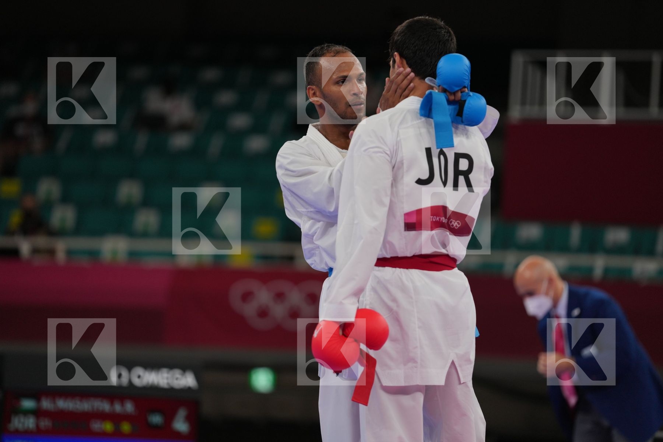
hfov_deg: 10.3
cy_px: 221
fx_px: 3683
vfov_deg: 6.9
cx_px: 332
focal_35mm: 200
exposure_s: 1/1000
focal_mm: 200
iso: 500
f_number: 2.8
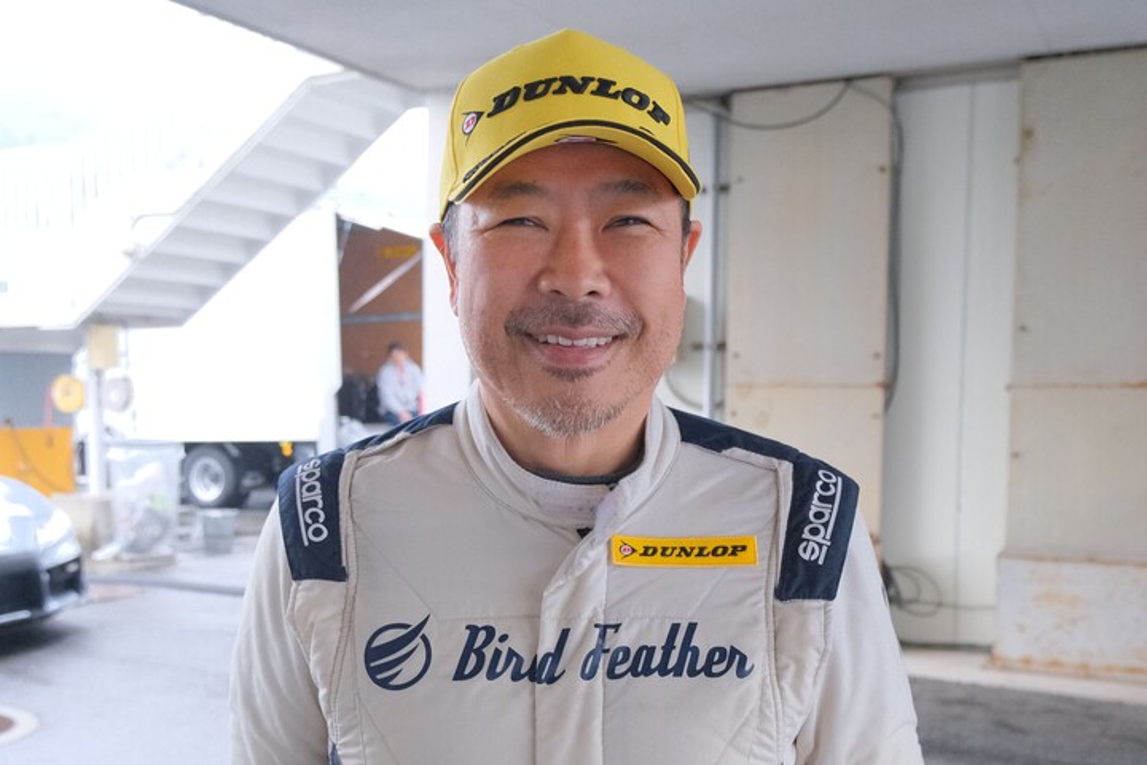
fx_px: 924
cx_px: 574
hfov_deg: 63.7
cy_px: 382
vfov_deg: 45.0
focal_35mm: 29
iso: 2500
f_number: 4
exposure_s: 1/100
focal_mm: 19.2
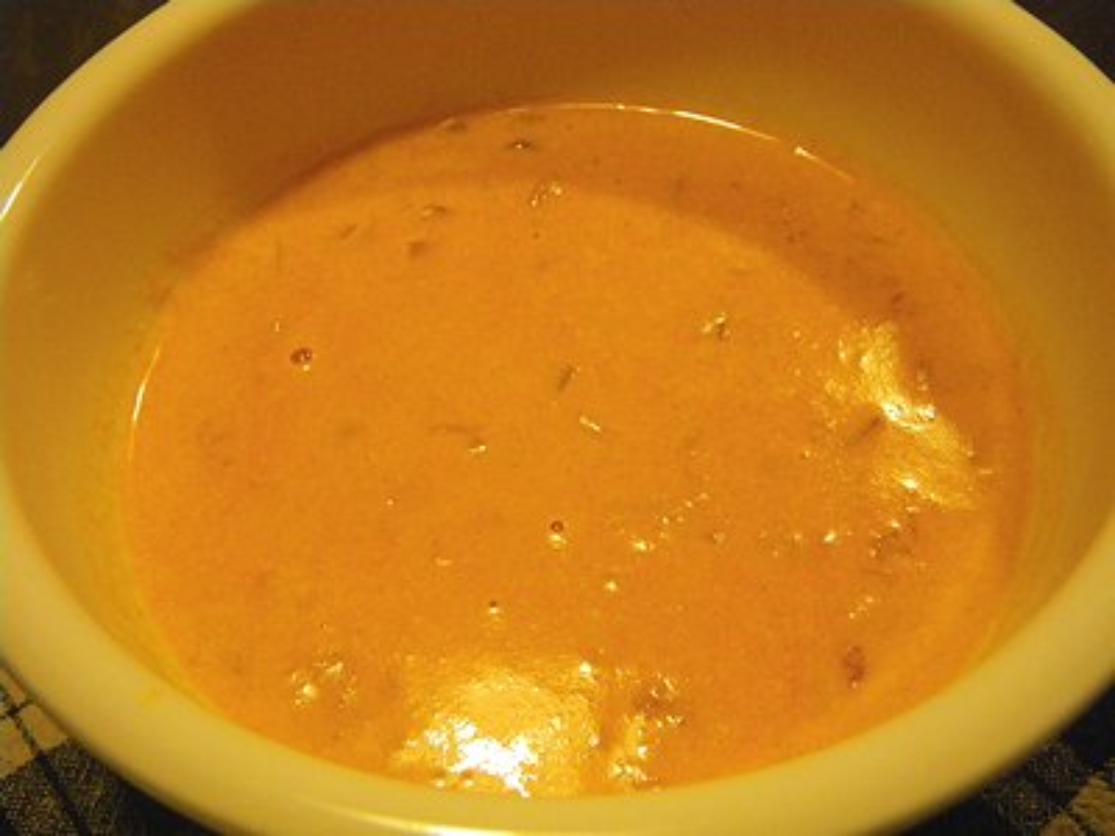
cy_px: 418
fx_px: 1095
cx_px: 558
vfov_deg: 41.8
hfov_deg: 54.0
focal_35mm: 34
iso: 800
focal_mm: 6.1
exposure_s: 1/40
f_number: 3.8
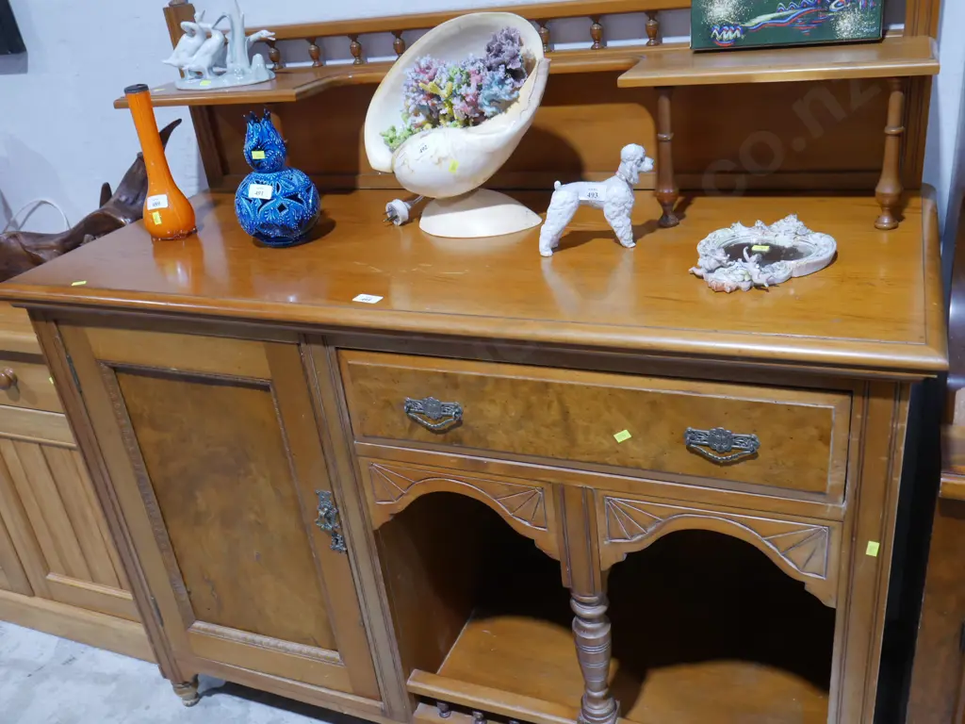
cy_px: 362
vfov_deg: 44.2
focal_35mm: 32
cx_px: 482
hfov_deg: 56.8
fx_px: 892
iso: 1000
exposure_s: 1/60
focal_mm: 16
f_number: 5.6
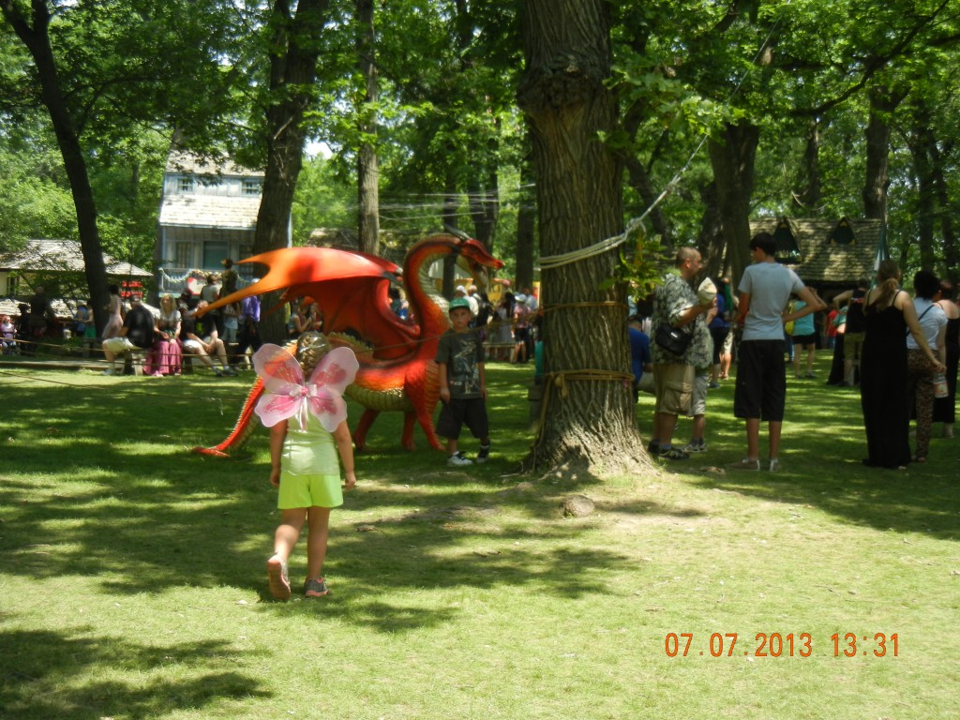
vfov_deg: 24.8
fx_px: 1636
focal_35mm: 59
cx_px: 480
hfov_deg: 32.7
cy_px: 360
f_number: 4
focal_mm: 10.6
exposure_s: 1/276
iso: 160
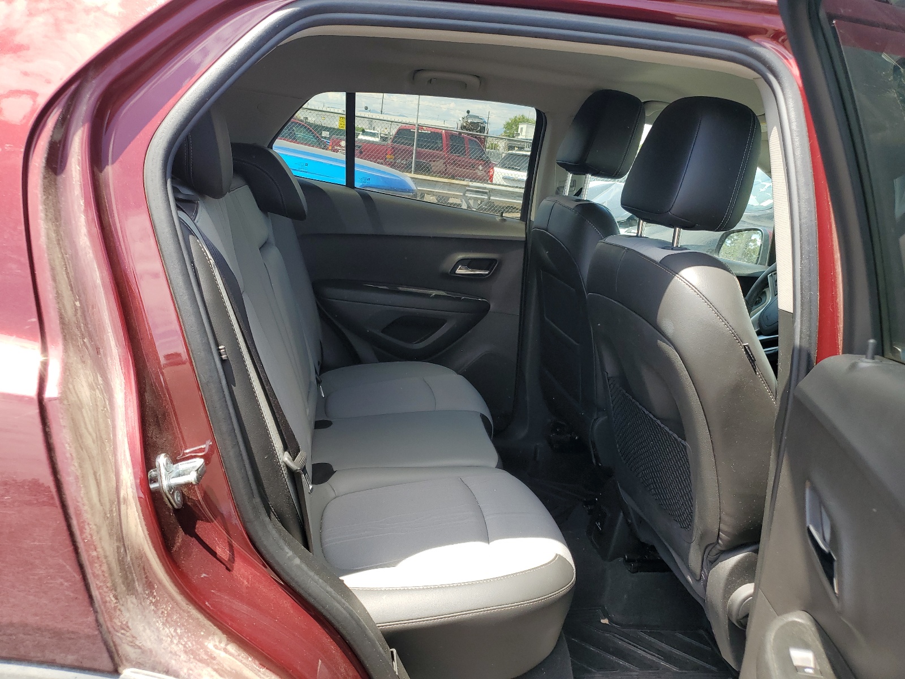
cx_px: 452
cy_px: 340
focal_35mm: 26
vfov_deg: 53.1
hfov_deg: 67.3
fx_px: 680
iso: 50
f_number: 1.5
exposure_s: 1/588
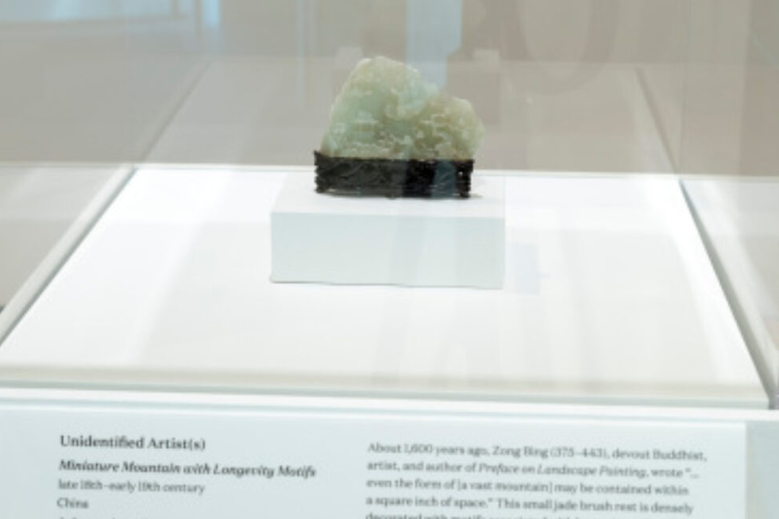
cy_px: 249
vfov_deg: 17.9
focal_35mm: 76
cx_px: 391
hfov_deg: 26.7
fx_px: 1644
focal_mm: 46
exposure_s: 1/2
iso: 400
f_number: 7.1
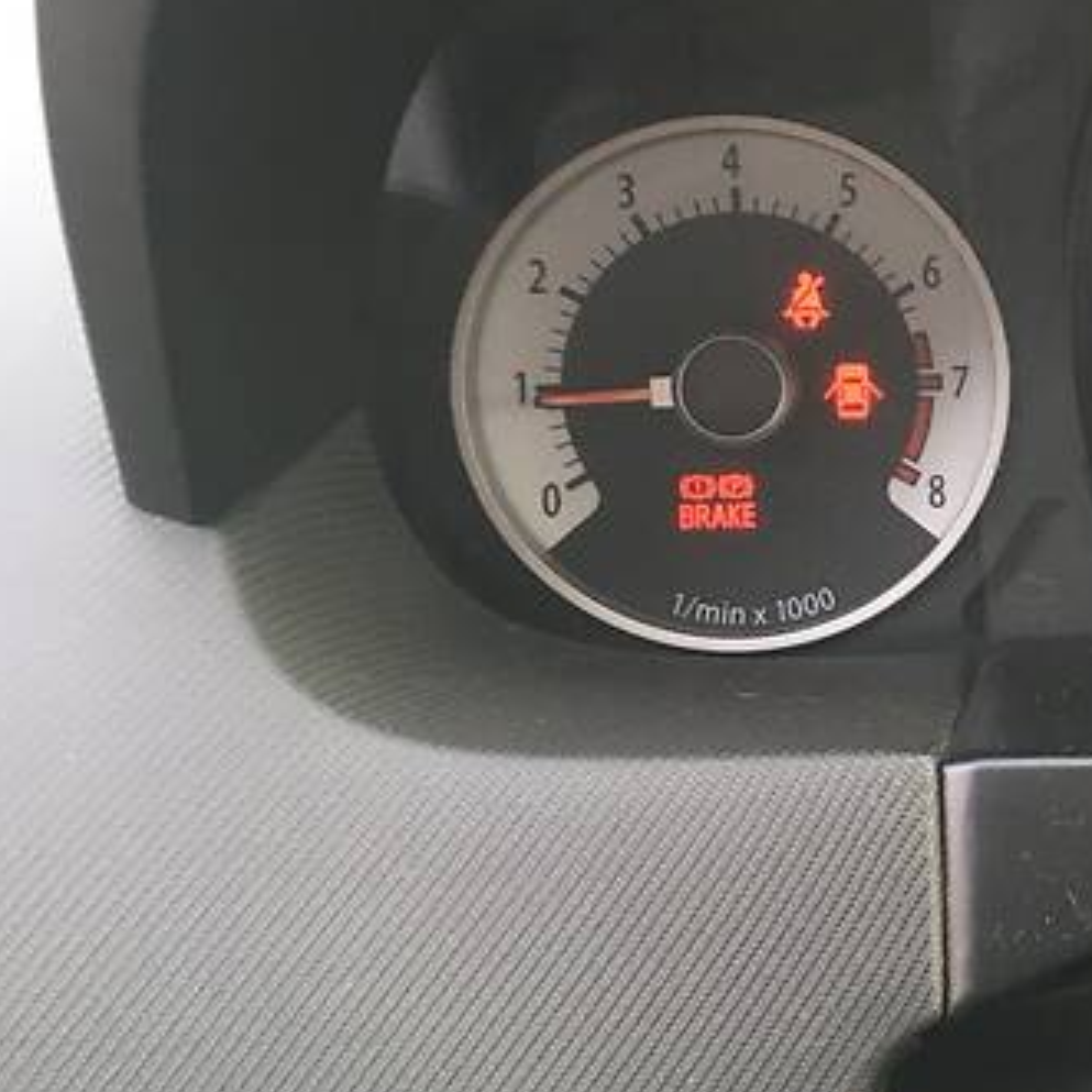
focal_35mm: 62
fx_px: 2213
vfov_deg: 27.7
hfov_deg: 25.1
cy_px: 442
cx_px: 1300
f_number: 2.2
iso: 100
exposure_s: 1/33
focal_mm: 4.2
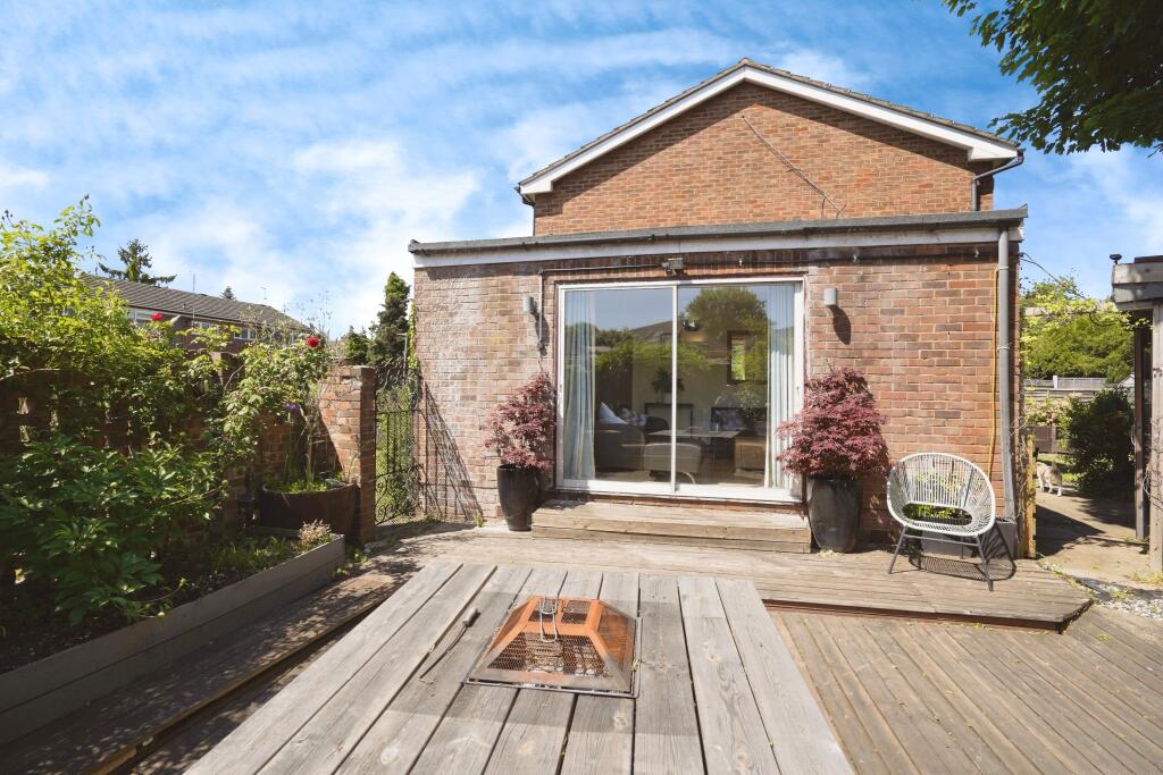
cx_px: 582
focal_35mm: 16
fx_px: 517
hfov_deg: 96.7
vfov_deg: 73.8
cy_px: 388
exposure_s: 1/125
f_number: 8
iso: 100
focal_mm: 16
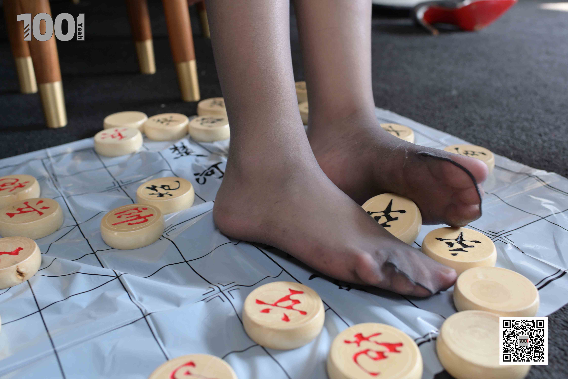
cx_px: 284
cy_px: 190
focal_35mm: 35
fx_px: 552
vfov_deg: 37.9
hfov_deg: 54.4
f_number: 5.6
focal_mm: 35
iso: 800
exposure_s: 1/125
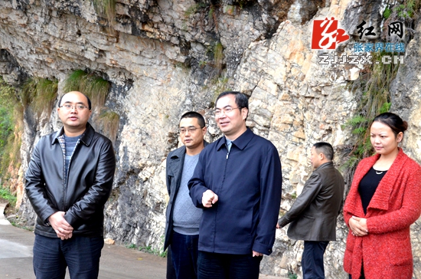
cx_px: 210
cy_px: 140
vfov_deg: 29.7
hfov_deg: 43.7
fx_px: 525
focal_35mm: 45
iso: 2000
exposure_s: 1/320
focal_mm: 30
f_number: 9
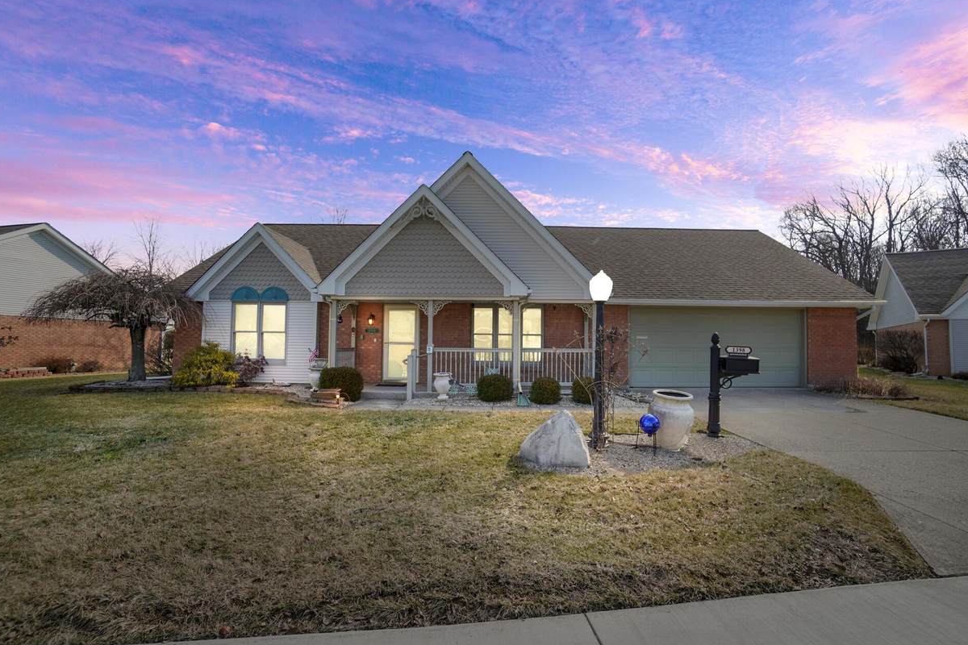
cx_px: 511
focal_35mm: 16
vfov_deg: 73.7
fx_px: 430
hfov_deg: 96.6
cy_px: 325
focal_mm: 10
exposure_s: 1/400
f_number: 4
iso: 100
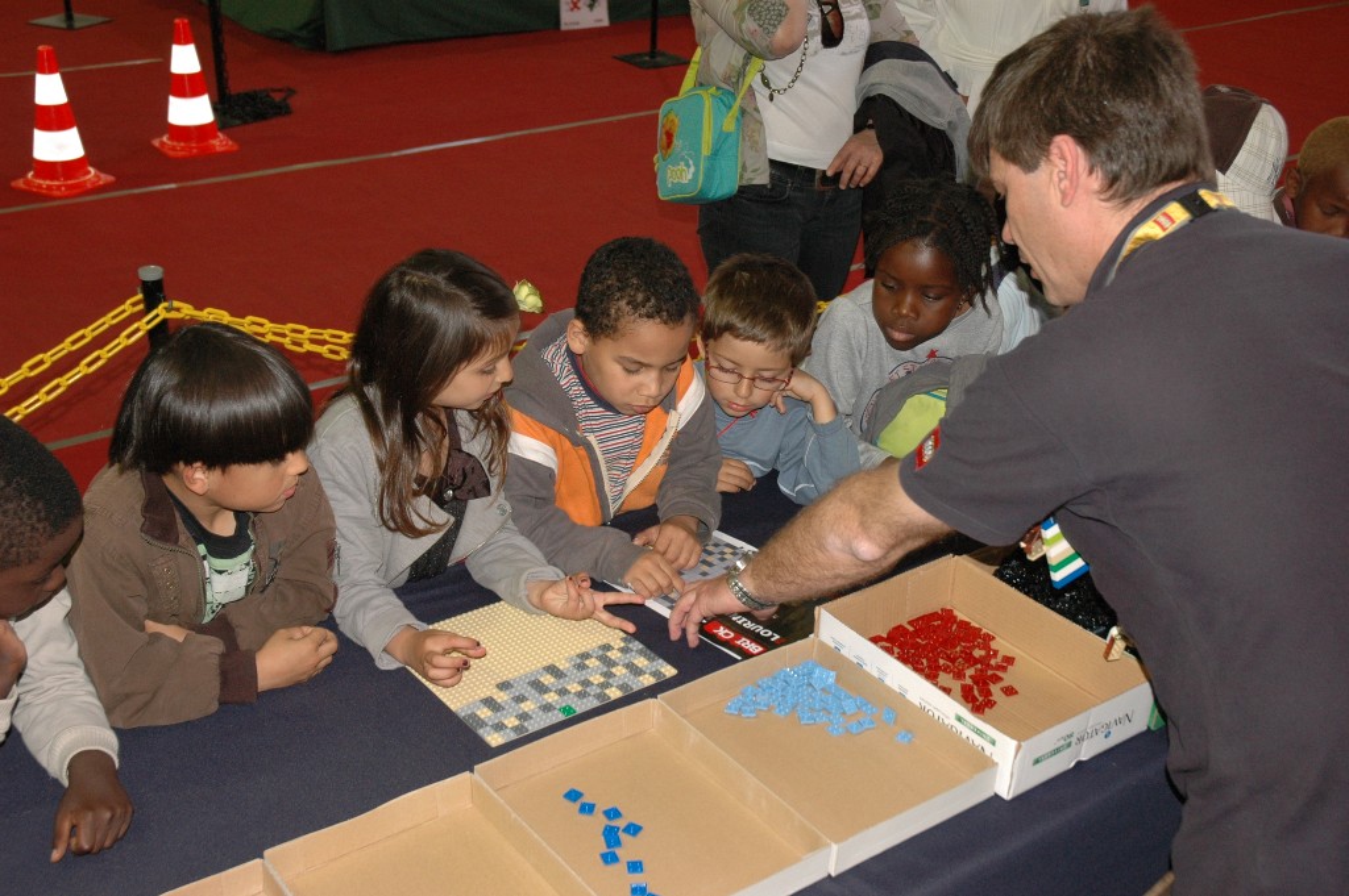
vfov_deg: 30.8
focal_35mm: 44
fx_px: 1629
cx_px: 674
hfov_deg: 45.0
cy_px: 448
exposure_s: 1/25
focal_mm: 29
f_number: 5.6
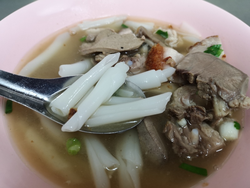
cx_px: 125
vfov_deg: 51.4
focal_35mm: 27
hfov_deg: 65.3
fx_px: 195
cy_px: 94
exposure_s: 1/50
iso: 200
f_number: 1.8
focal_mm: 3.95
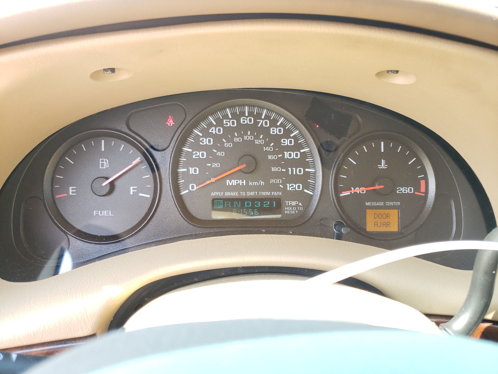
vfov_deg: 53.1
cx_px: 249
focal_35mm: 26
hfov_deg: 67.3
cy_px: 187
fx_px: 374
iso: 50
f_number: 1.5
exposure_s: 1/104
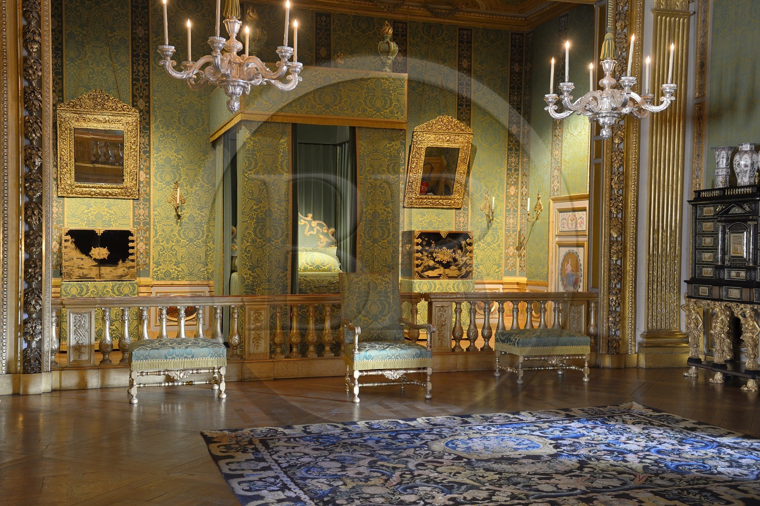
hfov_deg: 50.7
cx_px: 380
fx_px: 802
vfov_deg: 35.0
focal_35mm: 38
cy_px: 253
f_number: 5
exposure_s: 1/3.33
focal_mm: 38
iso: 800
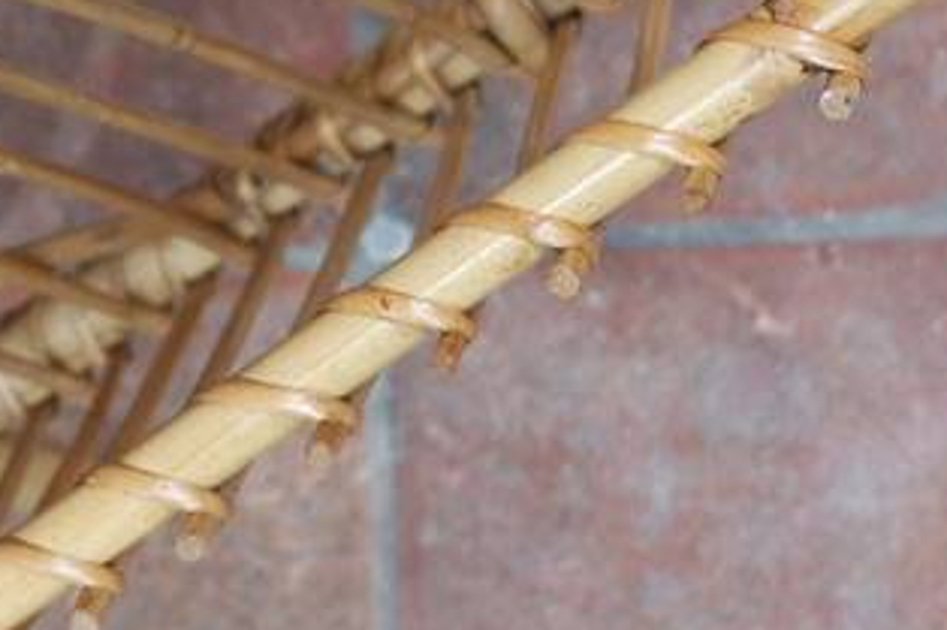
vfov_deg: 12.4
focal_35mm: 110
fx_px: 2892
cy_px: 127
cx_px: 75
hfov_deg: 18.3
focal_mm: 20
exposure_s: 1/60
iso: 200
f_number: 3.5
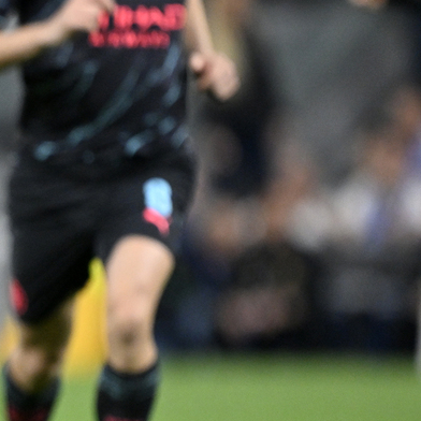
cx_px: -255
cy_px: 250
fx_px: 16292
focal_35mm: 1184
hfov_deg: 1.5
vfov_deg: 1.5
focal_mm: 400
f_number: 2.8
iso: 2500
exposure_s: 1/2500
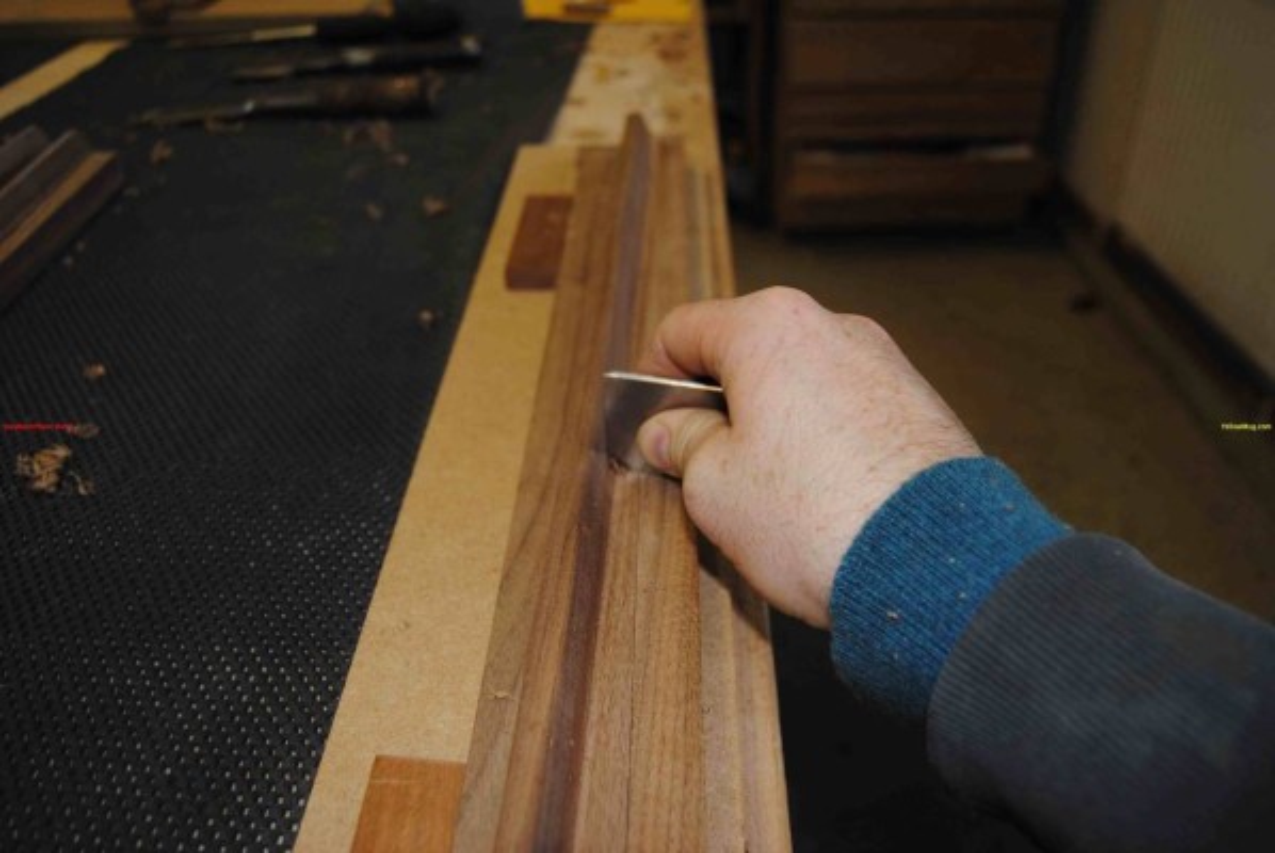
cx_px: 638
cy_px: 426
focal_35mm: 30
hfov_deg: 61.9
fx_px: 1064
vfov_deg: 43.7
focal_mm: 20
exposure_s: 1/60
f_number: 3.5
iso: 200
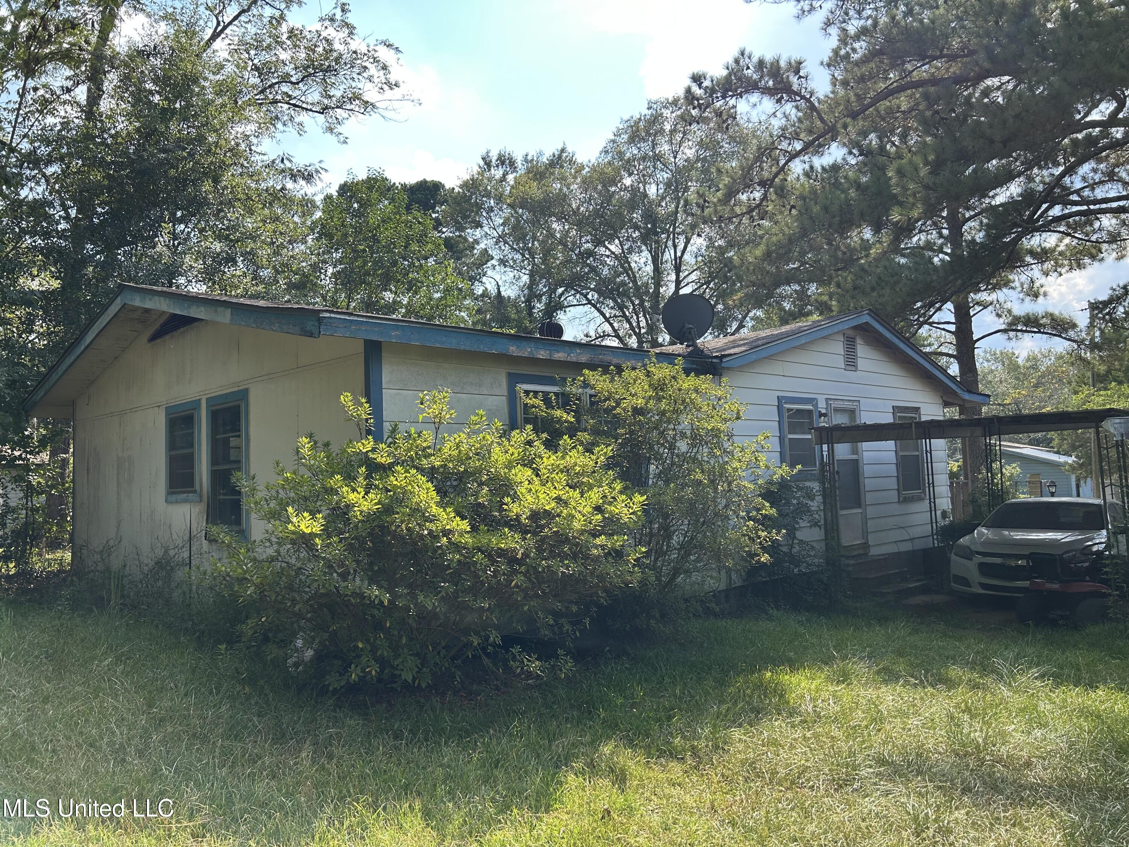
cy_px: 424
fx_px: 848
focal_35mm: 26
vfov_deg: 53.1
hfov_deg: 67.3
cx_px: 564
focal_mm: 5.7
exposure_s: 1/1344
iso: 50
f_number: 1.5
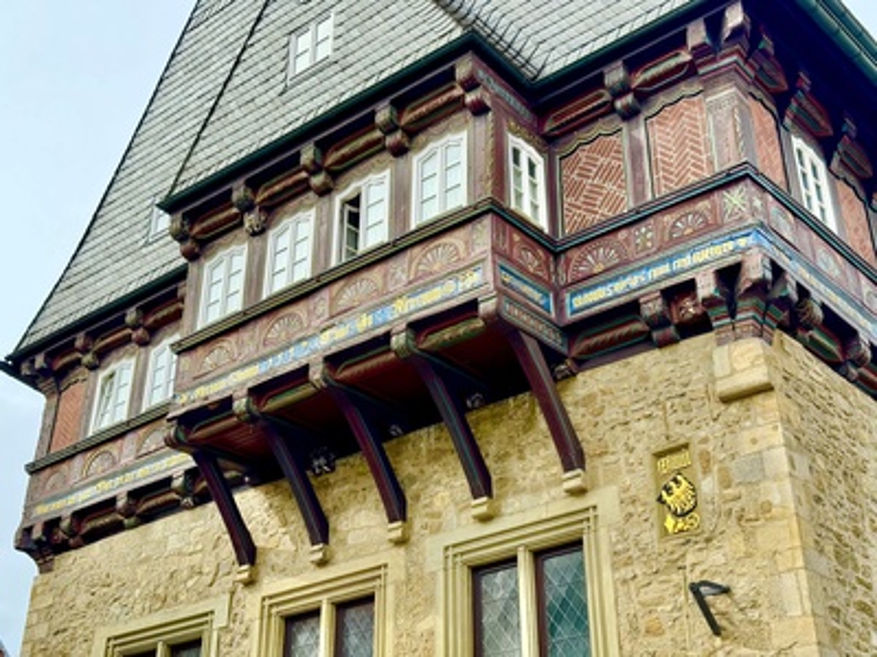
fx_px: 1216
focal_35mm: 48
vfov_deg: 30.3
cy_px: 328
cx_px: 438
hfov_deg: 39.7
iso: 64
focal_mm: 6.76
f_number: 1.78
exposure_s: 1/1560
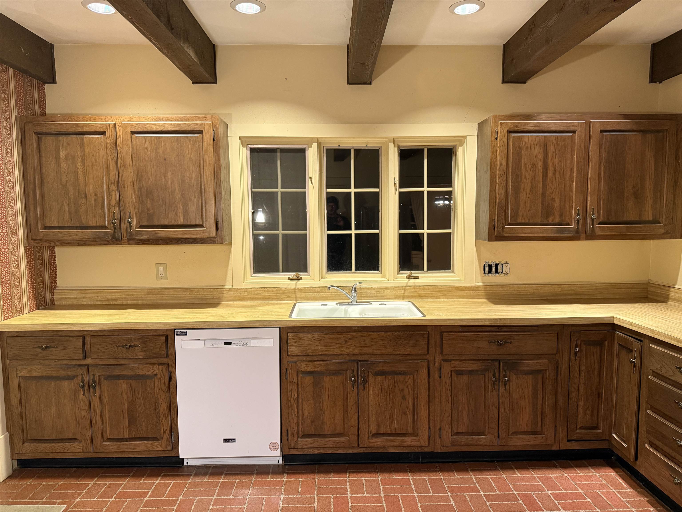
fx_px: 473
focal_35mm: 24
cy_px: 256
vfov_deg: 56.8
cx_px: 341
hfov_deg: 71.6
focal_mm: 6.76
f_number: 1.78
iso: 400
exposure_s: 1/60
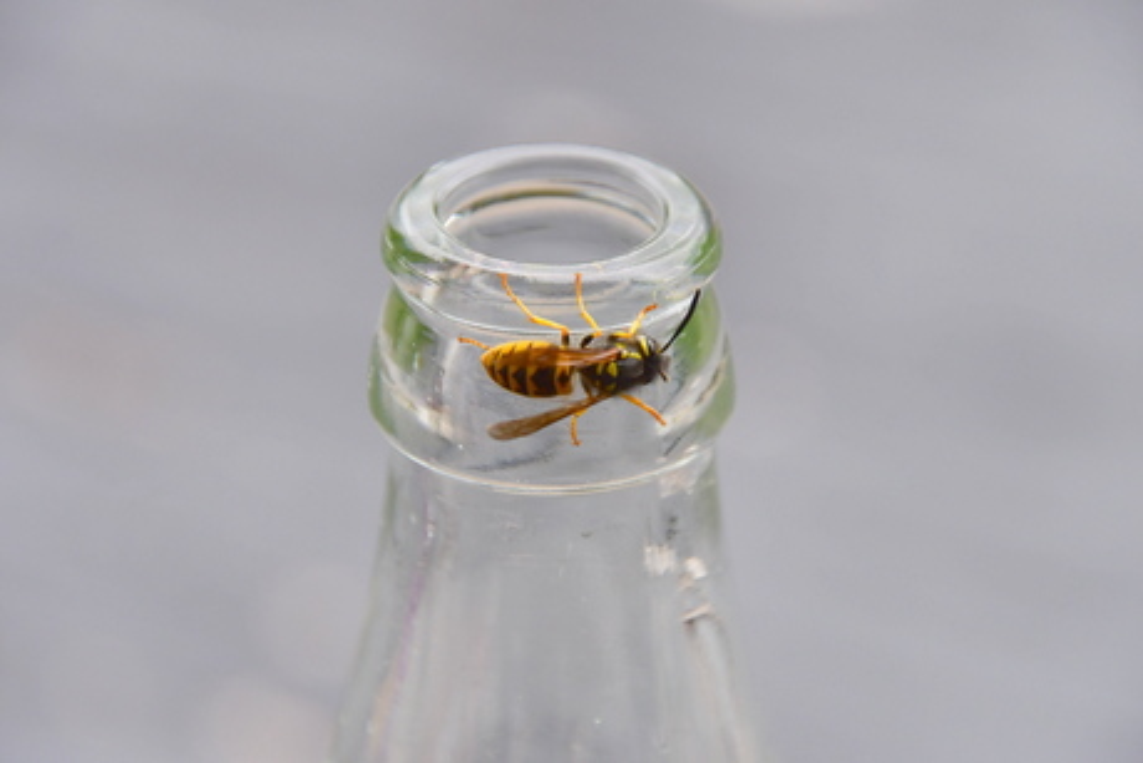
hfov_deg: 3.4
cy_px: 382
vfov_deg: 2.3
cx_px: 572
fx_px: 19055
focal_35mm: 600
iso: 400
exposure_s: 1/1250
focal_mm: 400
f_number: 6.3
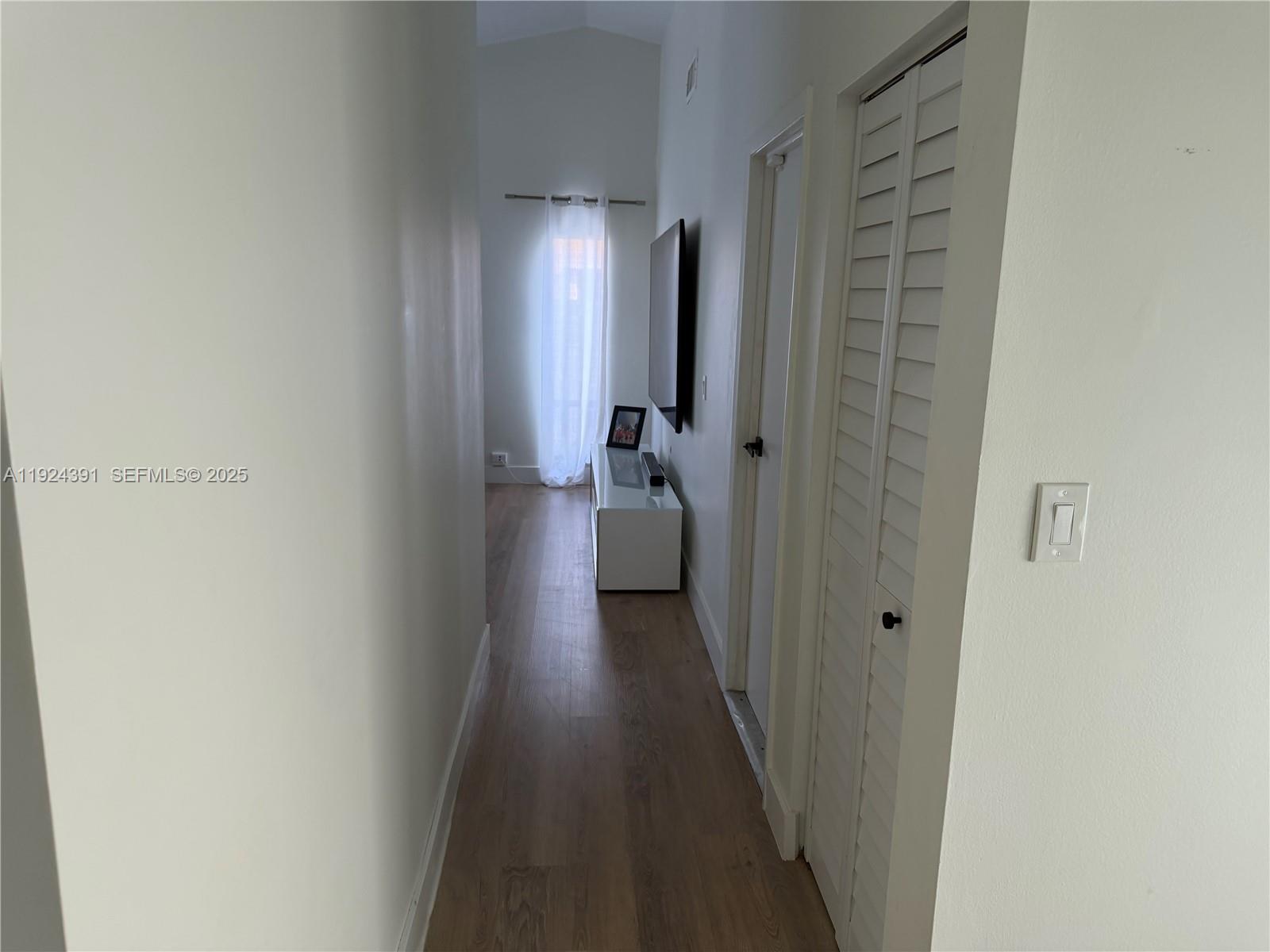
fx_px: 881
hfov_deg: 71.6
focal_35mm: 24
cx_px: 635
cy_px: 476
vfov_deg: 56.8
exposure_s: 1/121
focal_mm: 6.76
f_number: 1.78
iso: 125
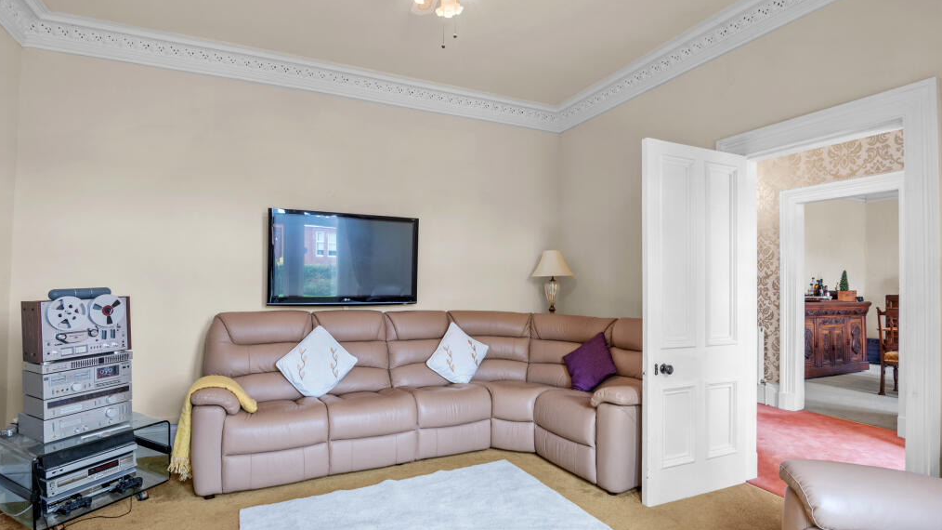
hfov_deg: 92.7
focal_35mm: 18
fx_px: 450
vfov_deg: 61.0
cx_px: 467
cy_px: 270
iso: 250
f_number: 9
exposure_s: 1/1.25
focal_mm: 17
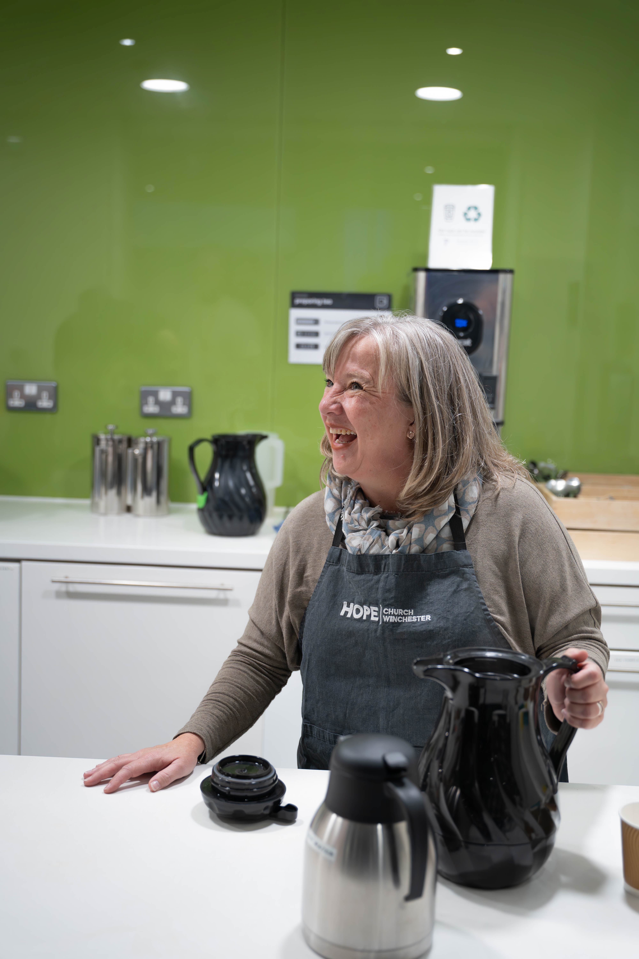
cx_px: 320
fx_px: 1171
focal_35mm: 44
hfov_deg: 30.5
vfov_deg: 44.5
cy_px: 480
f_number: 2.8
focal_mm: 44
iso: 1000
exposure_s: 1/400
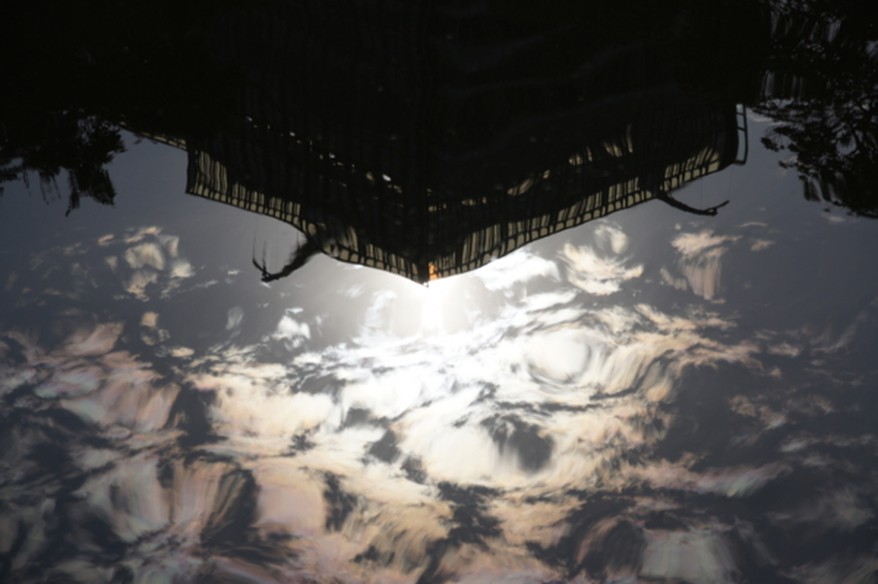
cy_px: 292
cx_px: 439
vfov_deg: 12.2
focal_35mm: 112
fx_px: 2741
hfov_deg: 18.2
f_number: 7.1
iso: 200
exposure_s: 1/1600
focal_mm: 75
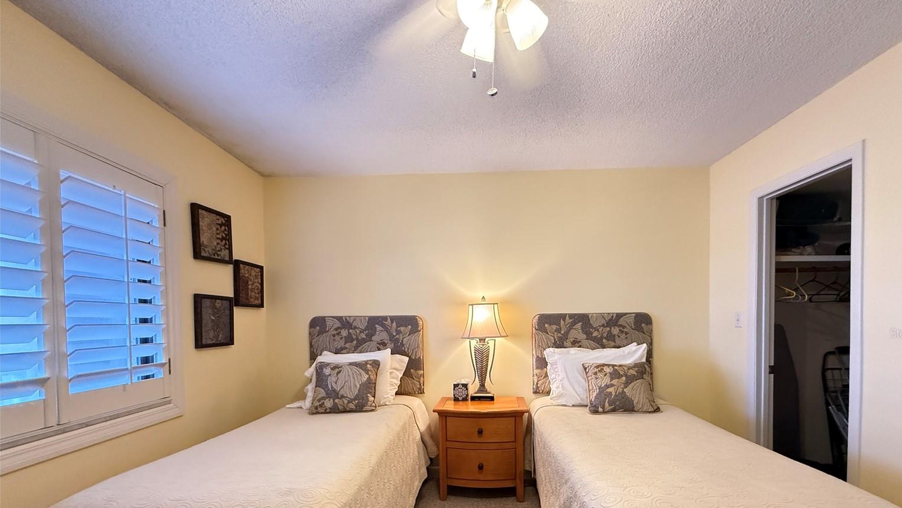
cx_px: 473
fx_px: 383
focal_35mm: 16
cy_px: 333
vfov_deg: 65.6
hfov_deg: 99.3
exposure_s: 1/60
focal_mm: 2.22
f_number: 2.2
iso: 640
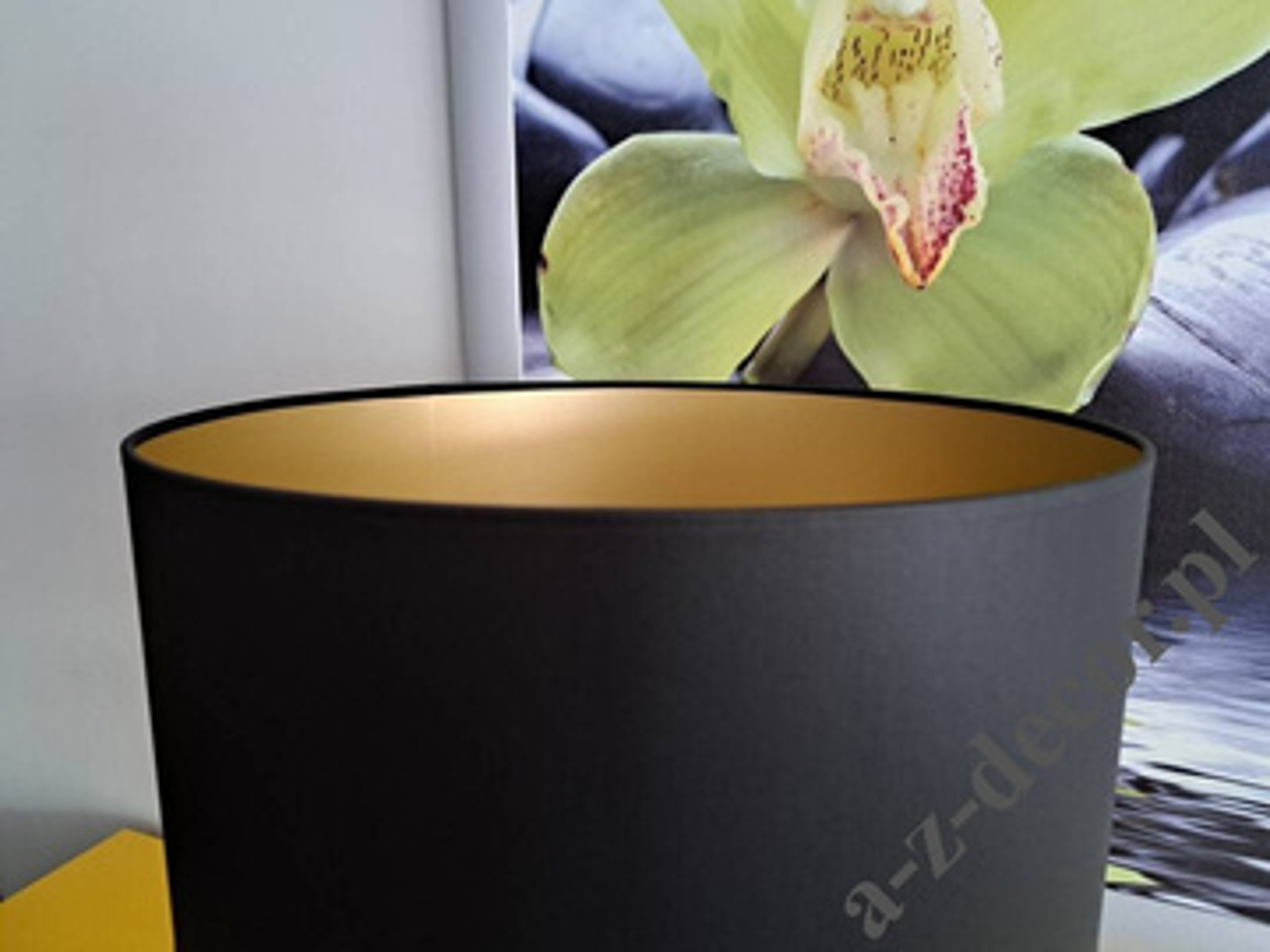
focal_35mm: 24
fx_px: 881
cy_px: 476
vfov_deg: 56.8
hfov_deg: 71.6
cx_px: 635
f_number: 1.8
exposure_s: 1/25
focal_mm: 5.23
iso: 500
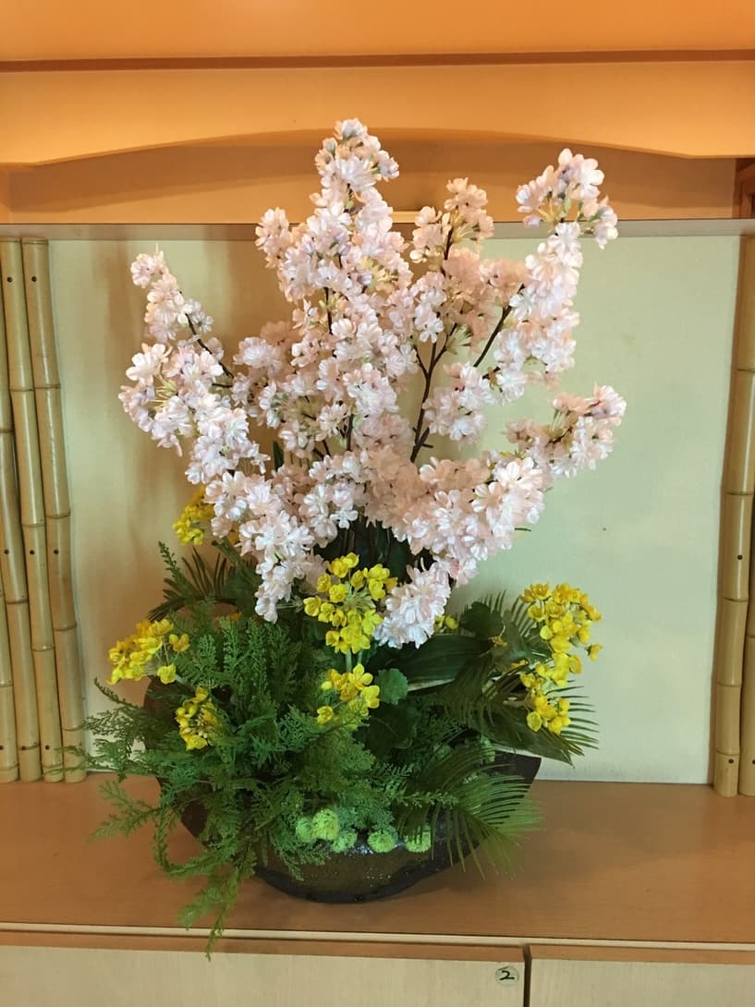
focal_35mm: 29
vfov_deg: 61.7
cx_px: 378
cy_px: 504
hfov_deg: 48.2
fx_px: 844
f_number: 2.2
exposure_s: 1/4
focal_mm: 4.15
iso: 64
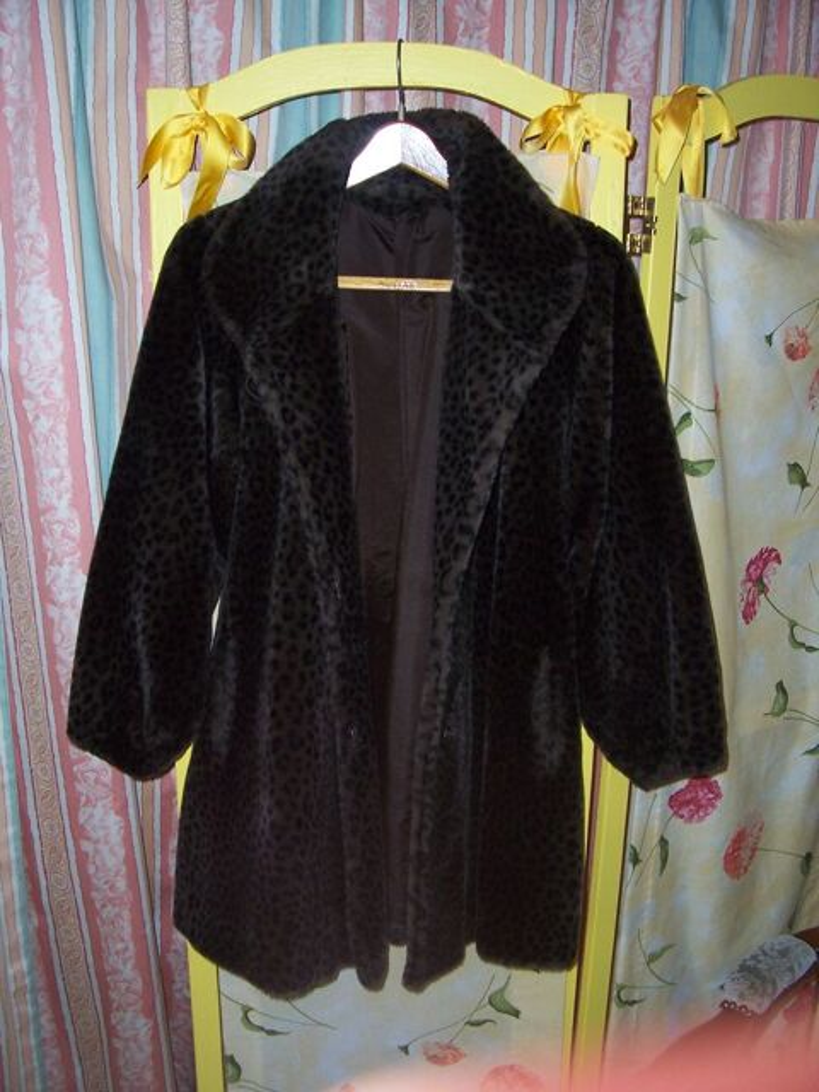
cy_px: 546
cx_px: 410
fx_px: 1073
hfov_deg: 41.8
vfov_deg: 54.0
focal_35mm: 34
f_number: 2.7
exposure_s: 1/60
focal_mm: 5.6
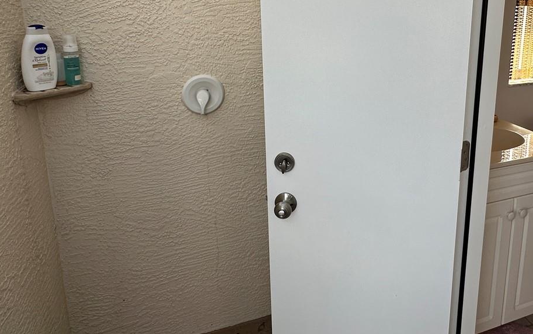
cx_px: 332
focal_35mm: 26
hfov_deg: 69.3
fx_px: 378
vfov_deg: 45.7
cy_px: 77
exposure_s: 1/447
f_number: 2.2
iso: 40
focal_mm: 2.22
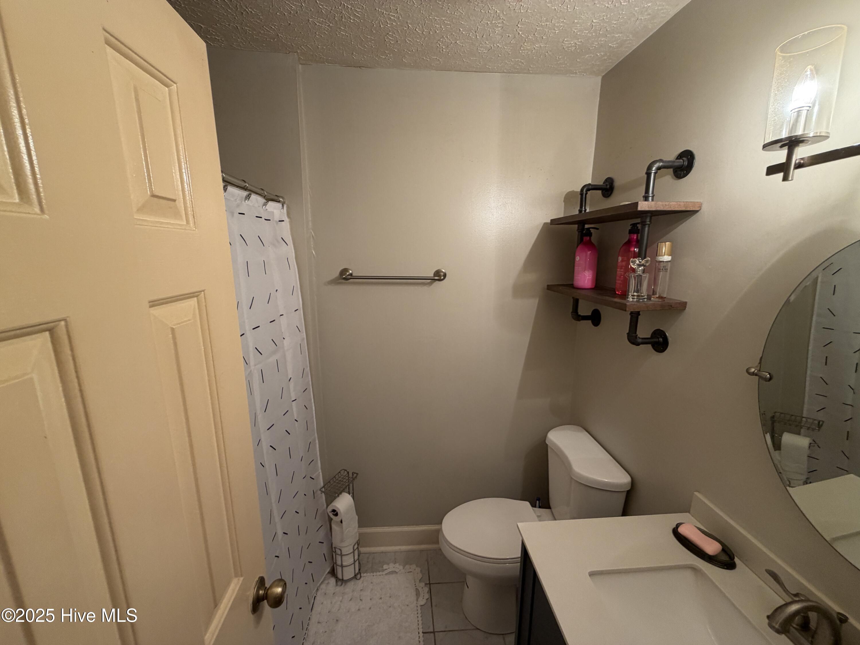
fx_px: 348
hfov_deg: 102.1
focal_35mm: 14
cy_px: 322
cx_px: 430
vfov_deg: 85.7
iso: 200
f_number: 2.2
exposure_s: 1/60
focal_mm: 2.22
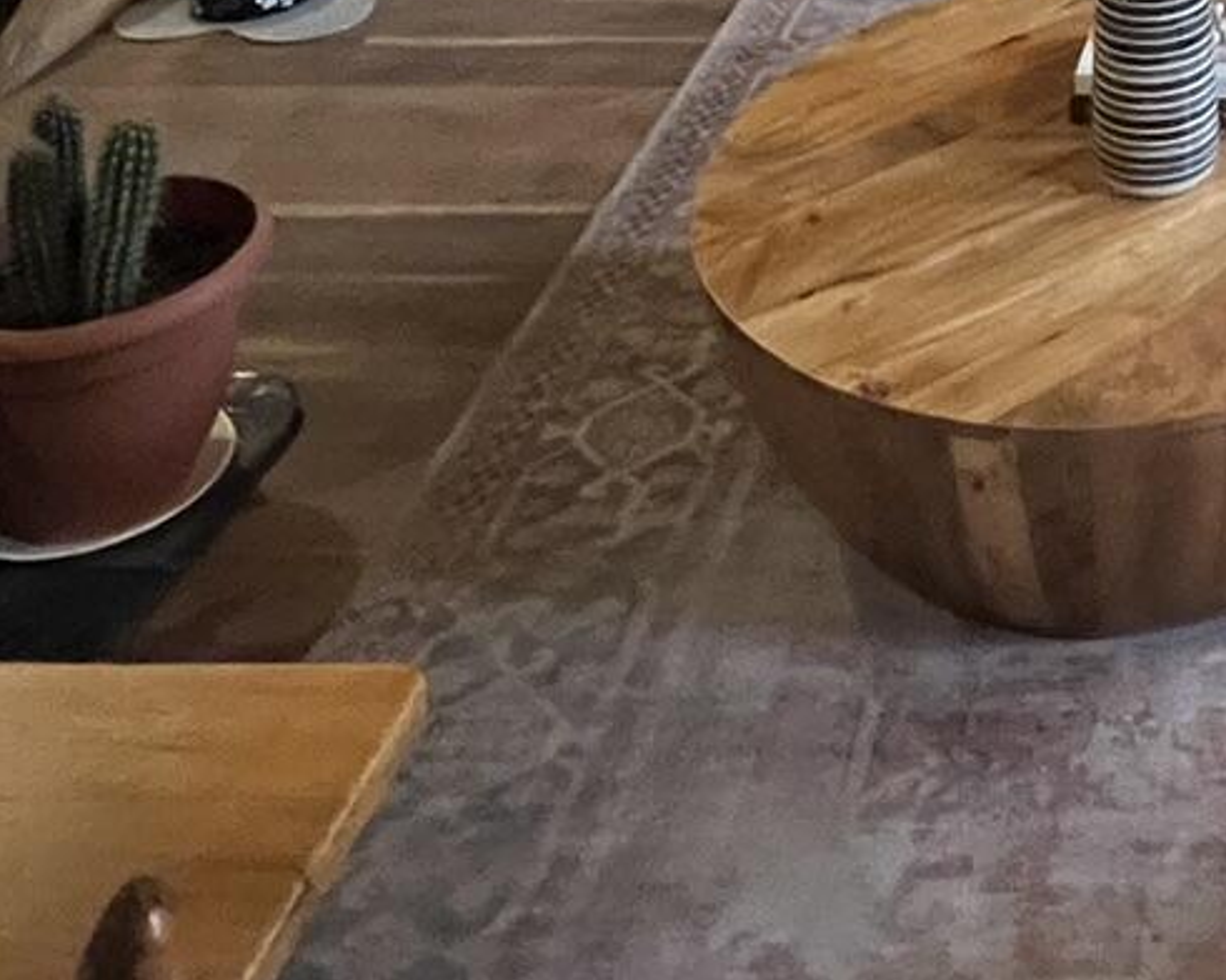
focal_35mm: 53
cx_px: 1314
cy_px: -838
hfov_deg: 31.7
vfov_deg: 19.9
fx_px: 1923
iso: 800
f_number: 1.8
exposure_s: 1/40
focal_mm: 1.57
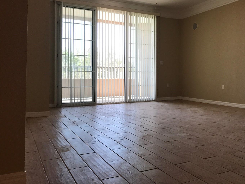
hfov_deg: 55.0
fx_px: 234
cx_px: 144
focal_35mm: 33
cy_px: 76
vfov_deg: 42.8
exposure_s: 1/120
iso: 32
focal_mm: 3.99
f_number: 1.8
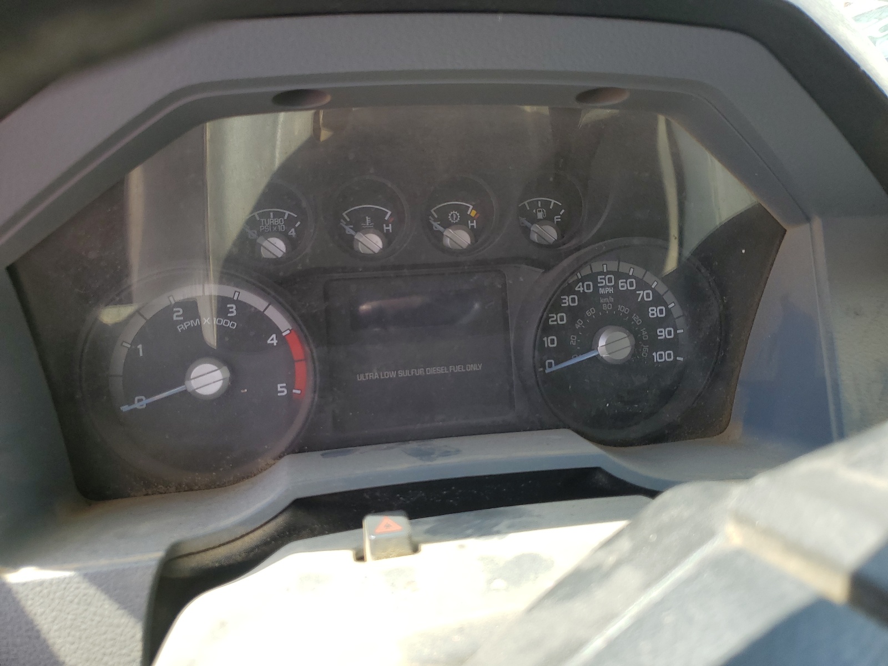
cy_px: 333
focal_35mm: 26
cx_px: 444
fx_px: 667
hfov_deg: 67.3
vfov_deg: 53.1
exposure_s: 1/333
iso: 50
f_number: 1.5
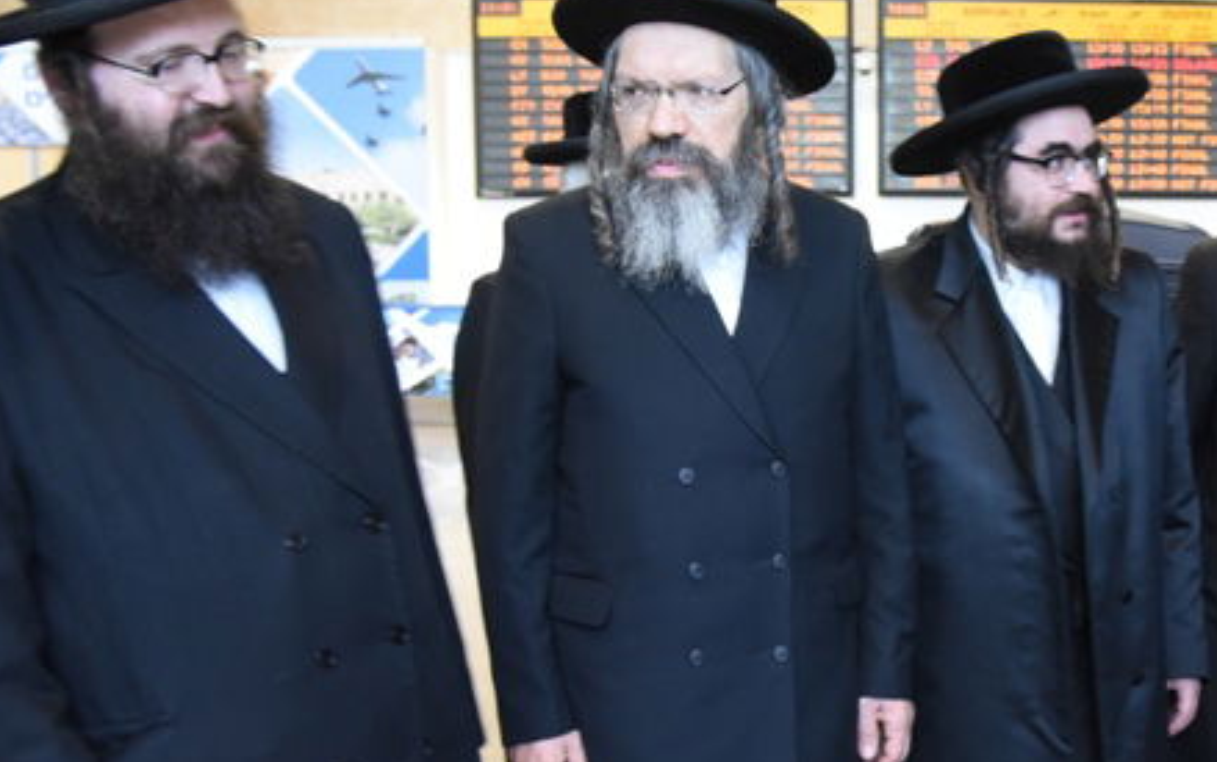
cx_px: 968
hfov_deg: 34.6
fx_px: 1892
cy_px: 572
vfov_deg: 22.6
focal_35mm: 57
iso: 3200
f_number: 4
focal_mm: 24
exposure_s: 1/80
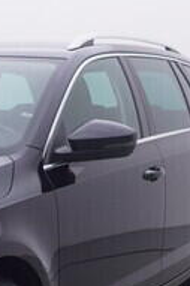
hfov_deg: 11.2
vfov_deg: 16.9
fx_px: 957
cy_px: 207
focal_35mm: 121
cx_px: -22
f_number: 5
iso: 200
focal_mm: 15
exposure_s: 1/80
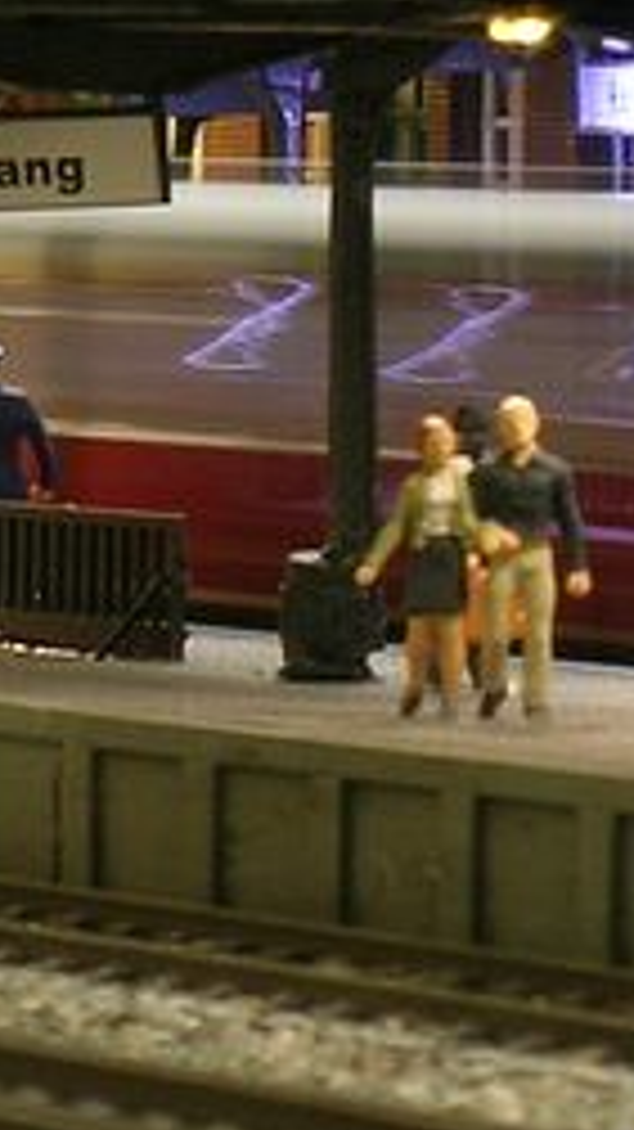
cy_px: 95
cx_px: -549
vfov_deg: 2.5
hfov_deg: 1.4
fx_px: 26327
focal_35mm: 880
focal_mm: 19.8
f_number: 7
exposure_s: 2.55
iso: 50
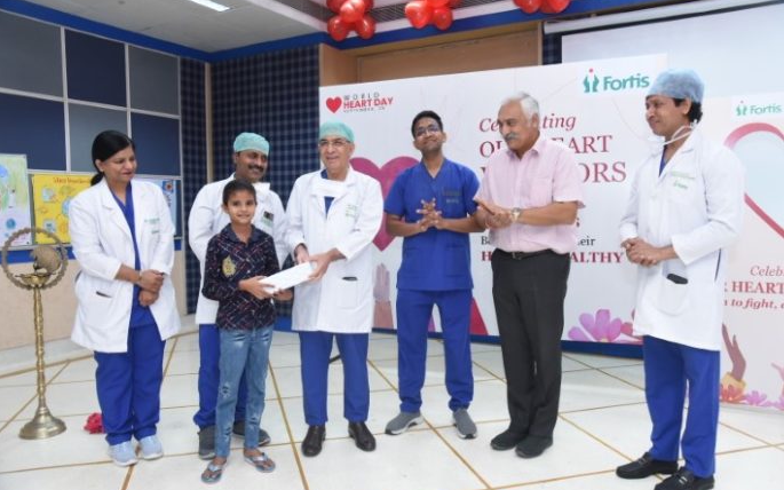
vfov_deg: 43.1
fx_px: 620
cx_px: 396
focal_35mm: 29
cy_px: 242
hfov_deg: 64.6
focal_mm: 28
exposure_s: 1/100
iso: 2500
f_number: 5.6
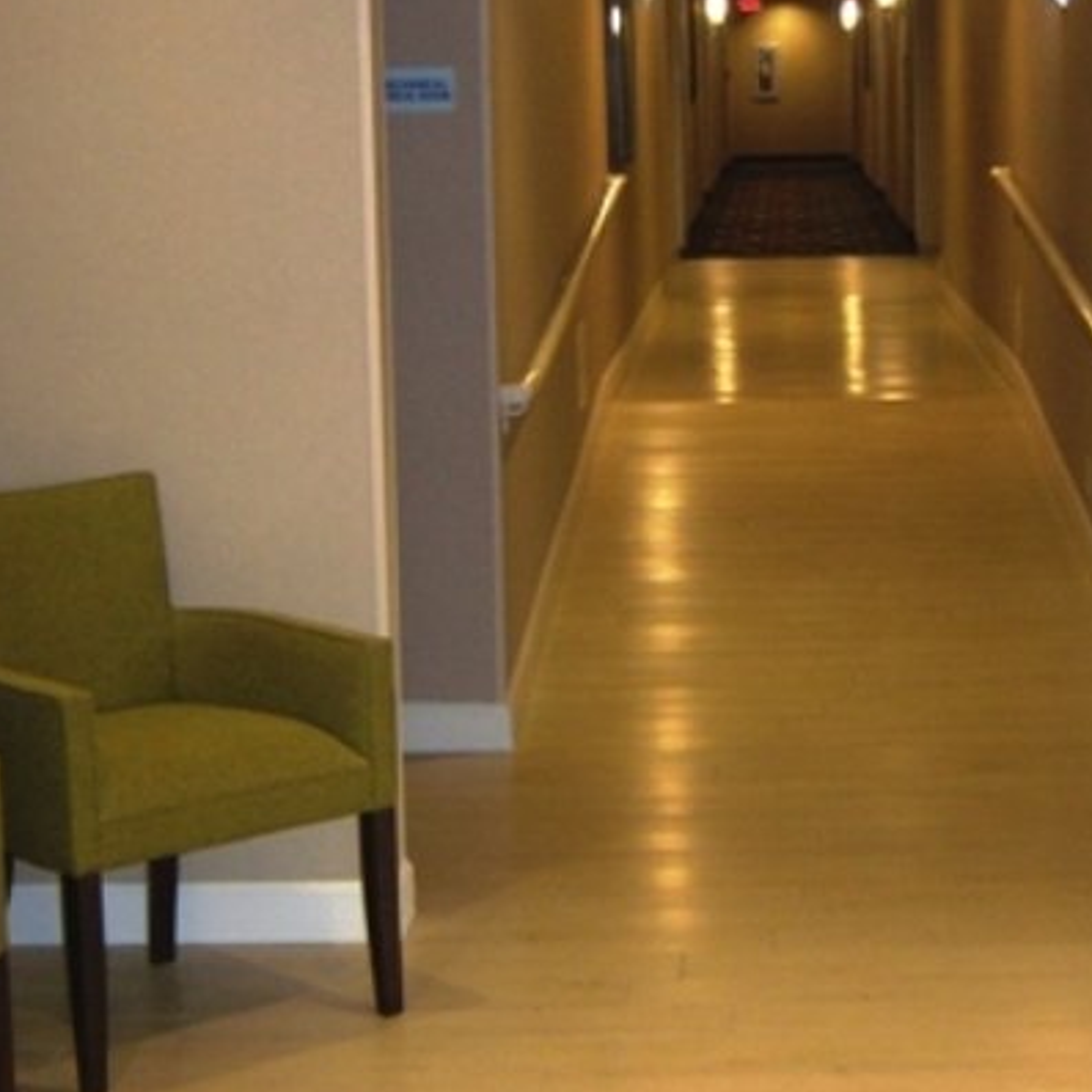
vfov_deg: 21.0
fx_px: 2927
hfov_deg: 21.0
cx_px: 781
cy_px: 353
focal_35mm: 82
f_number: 3.4
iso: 100
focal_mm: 10.3
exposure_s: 1/60
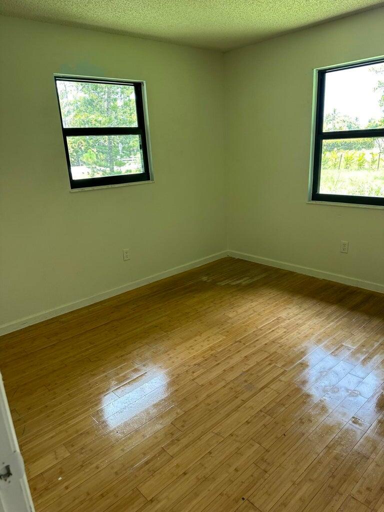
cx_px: 192
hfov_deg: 56.8
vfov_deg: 71.6
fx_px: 355
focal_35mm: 24
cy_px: 256
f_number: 1.78
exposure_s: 1/60
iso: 160
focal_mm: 6.86
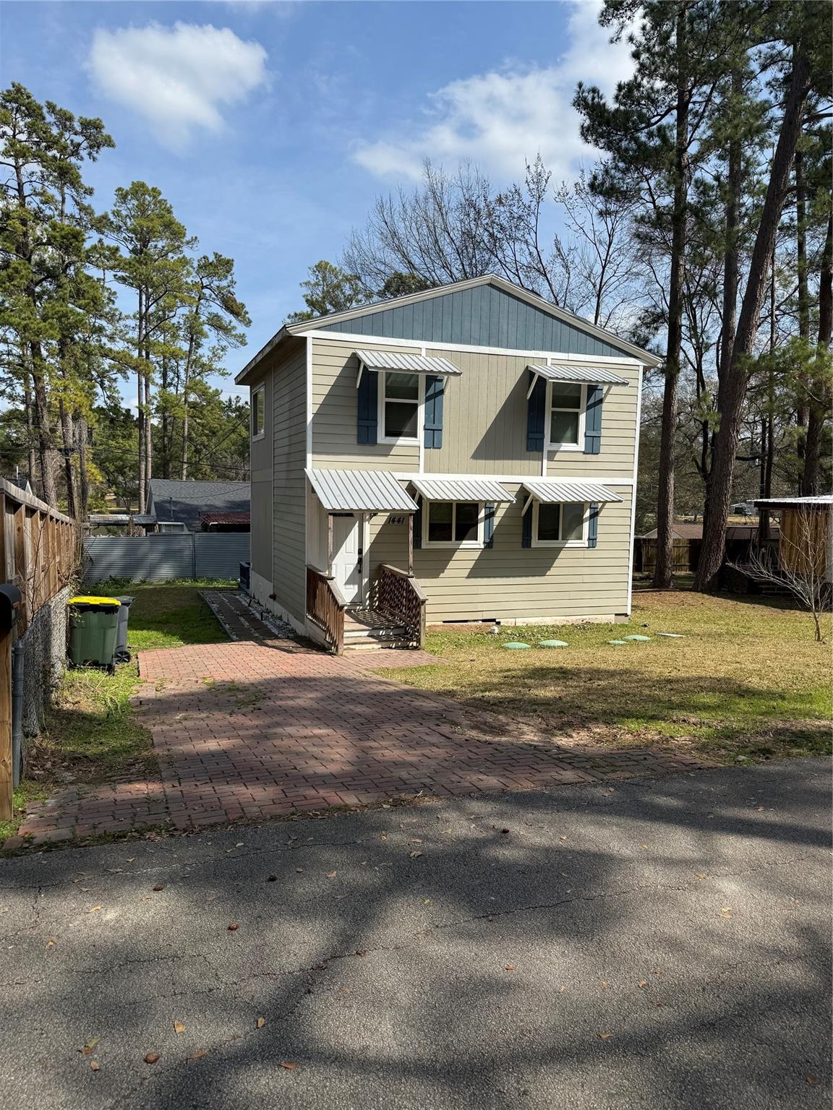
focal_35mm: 24
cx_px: 416
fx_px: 770
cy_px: 555
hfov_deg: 56.8
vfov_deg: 71.6
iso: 80
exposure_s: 1/4975
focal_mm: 6.76
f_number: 1.78
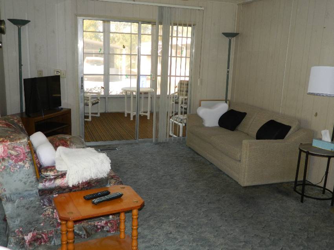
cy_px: 125
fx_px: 338
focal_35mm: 35
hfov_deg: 52.6
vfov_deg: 40.7
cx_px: 167
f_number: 3.3
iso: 200
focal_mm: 6.2
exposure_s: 1/30
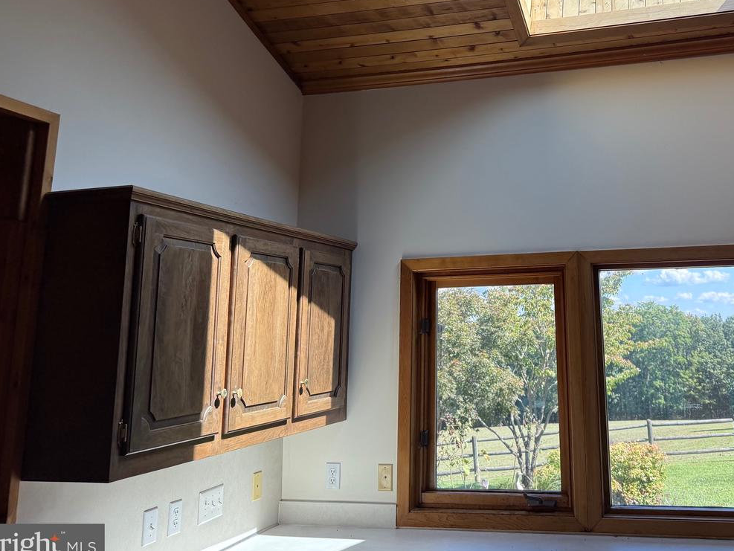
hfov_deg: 51.3
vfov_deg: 40.0
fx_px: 742
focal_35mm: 35
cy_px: 165
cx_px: 509
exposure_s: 1/643
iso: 100
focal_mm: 6.76
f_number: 1.78
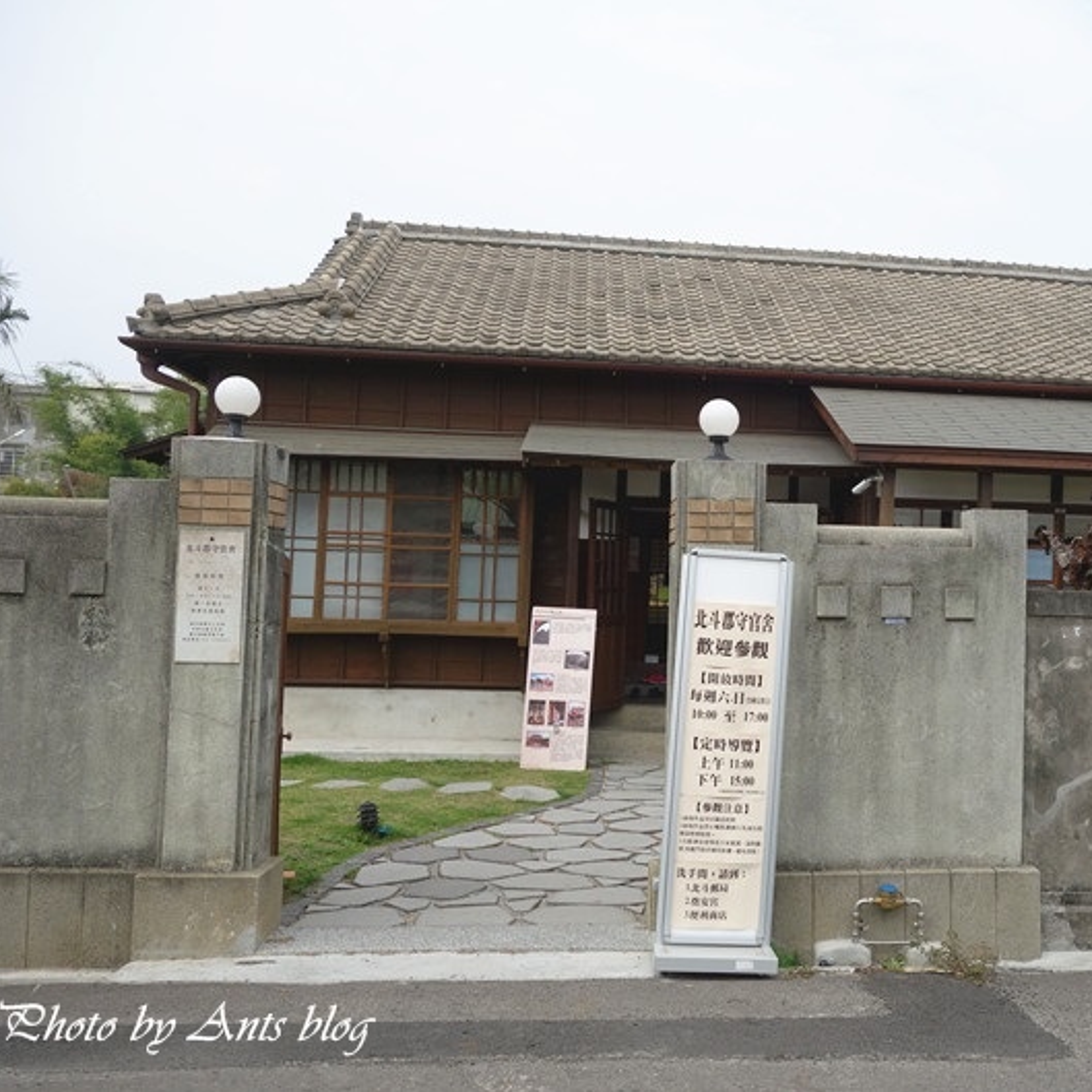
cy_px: 548
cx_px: 776
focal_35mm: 36
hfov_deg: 44.9
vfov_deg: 46.0
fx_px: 1285
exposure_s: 1/500
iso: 125
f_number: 5.6
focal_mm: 10.4
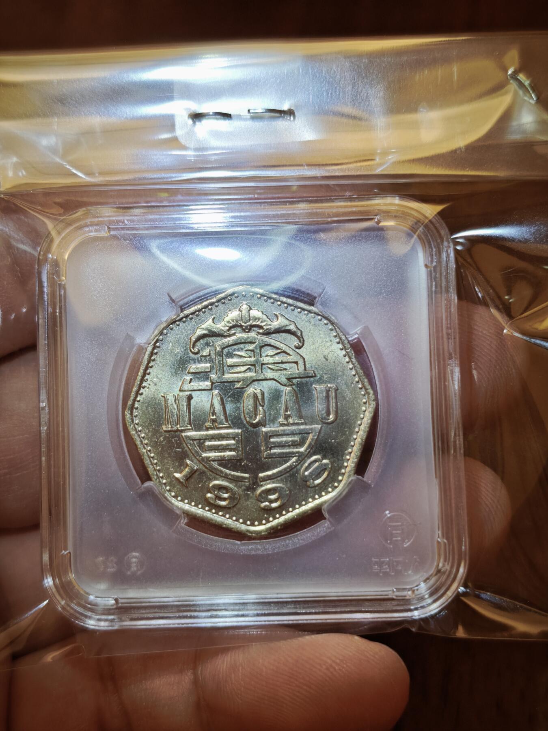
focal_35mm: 50
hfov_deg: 29.1
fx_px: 1055
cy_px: 366
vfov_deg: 38.2
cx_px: 274
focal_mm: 5.85
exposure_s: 1/100
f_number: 1.63
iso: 50
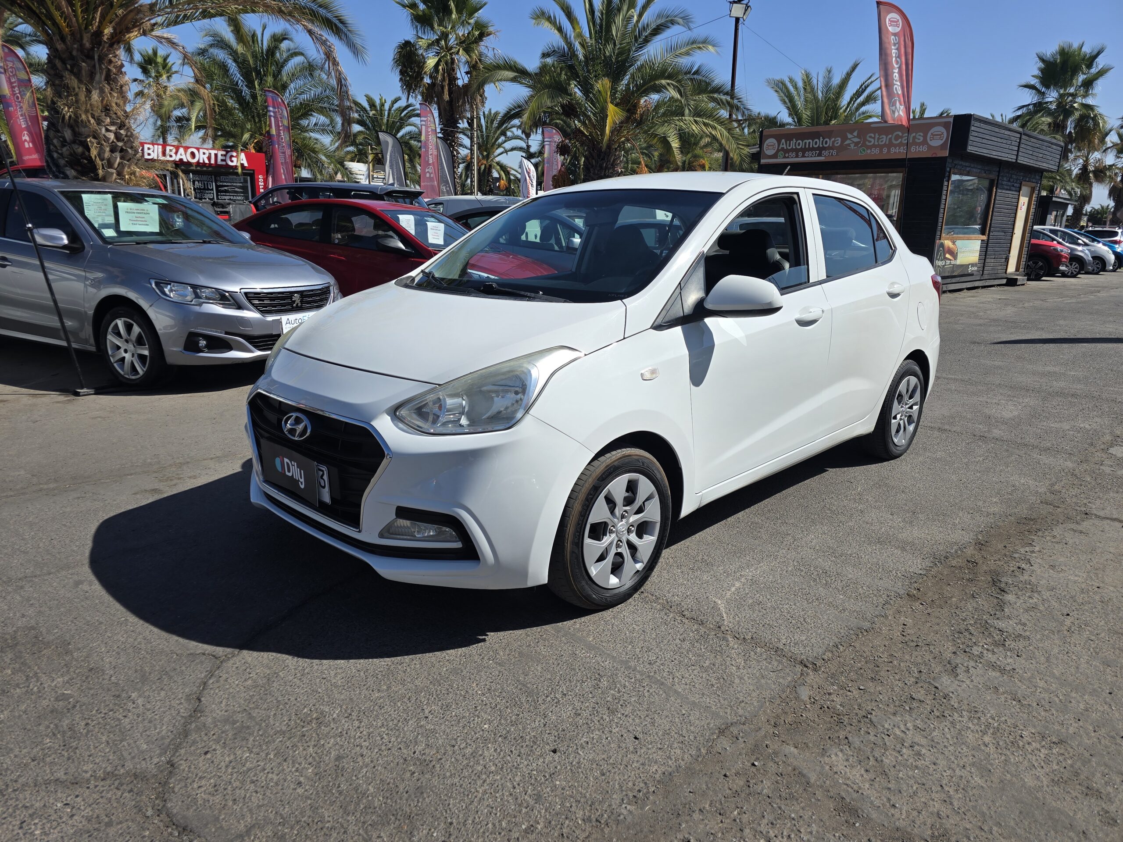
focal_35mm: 23
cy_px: 421
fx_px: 746
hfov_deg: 73.9
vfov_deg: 58.9
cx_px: 562
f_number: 1.7
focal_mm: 6.3
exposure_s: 1/1070
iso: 12
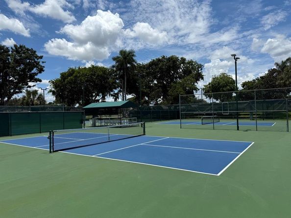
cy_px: 109
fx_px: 202
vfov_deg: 56.8
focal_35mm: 24
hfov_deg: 71.6
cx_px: 146
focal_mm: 6.76
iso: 80
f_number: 1.78
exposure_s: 1/7353
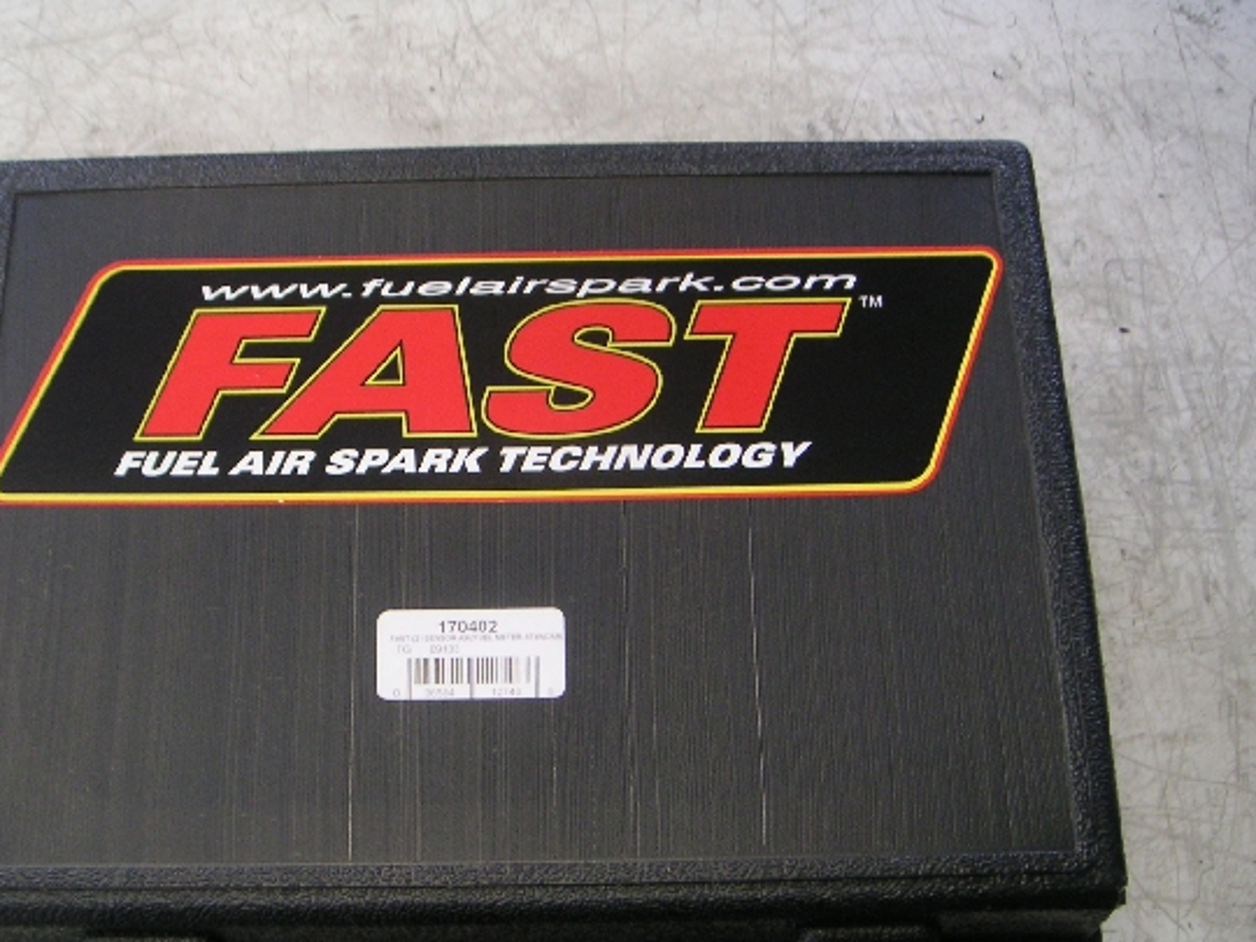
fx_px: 1633
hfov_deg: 41.9
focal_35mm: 45
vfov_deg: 32.2
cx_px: 516
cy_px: 526
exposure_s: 1/15
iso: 100
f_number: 2.8
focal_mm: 6
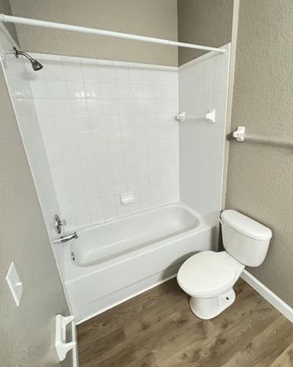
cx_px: 166
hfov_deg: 76.6
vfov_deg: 89.6
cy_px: 175
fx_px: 184
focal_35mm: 17
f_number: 2.2
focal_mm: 2.22
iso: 1000
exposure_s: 1/60
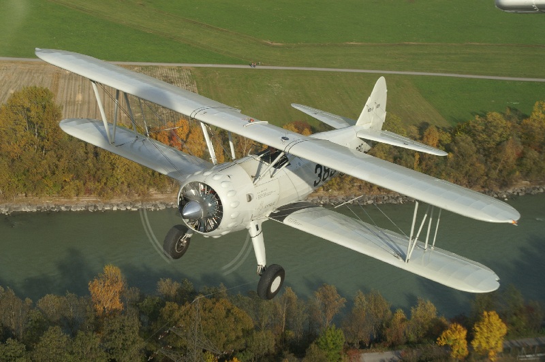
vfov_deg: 20.1
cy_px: 181
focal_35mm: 68
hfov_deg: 29.9
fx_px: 1021
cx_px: 272
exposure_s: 1/200
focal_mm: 45
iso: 100
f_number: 9.5
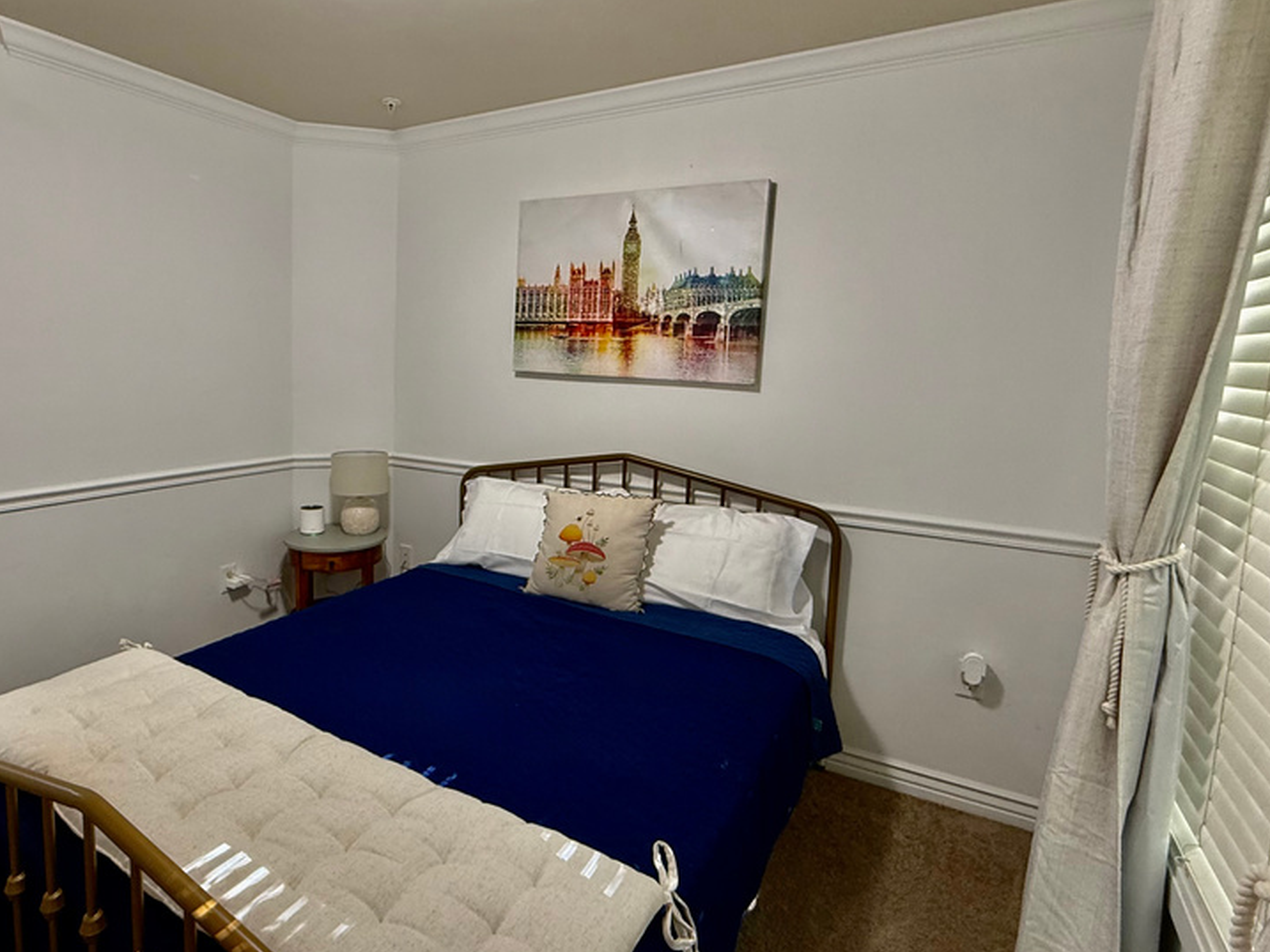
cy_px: 437
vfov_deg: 65.9
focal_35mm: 20
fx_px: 734
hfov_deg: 80.9
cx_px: 515
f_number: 2.2
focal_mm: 2.22
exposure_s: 1/60
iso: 200
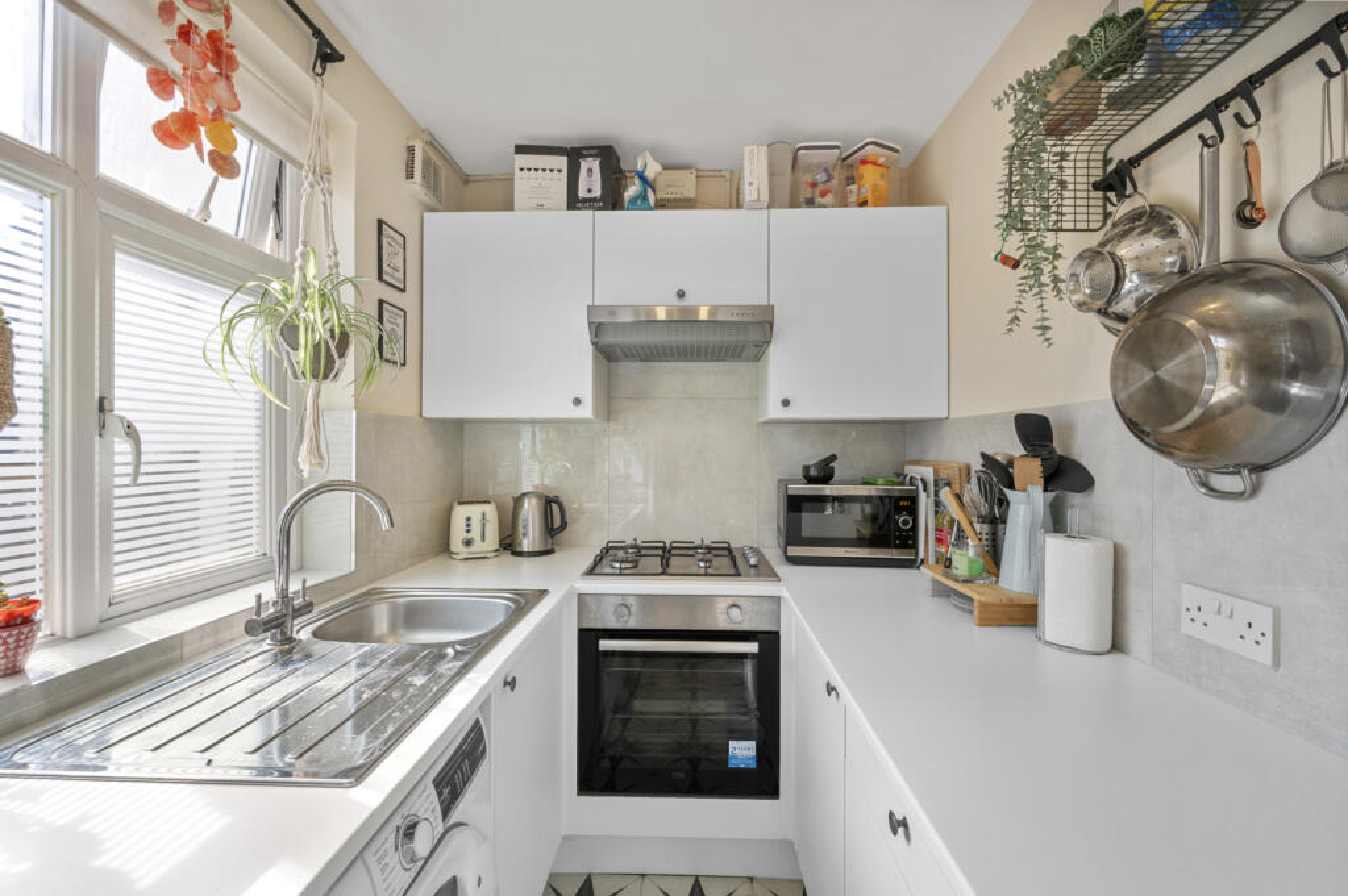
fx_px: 524
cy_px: 448
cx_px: 674
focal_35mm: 14
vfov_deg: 81.1
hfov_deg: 104.3
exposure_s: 1/10
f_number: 16
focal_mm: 14
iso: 200
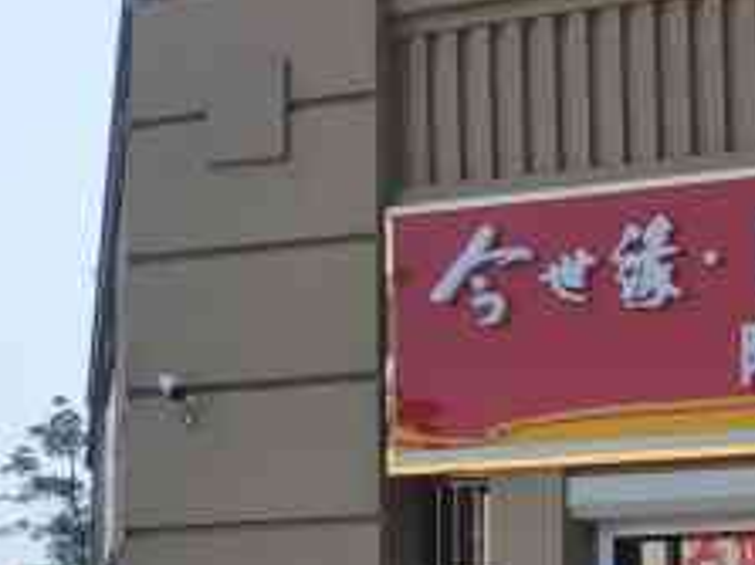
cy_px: 621
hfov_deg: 20.6
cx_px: 938
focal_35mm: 88
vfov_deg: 16.3
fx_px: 1918
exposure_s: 1/1000
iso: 100
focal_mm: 4.22
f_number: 1.8
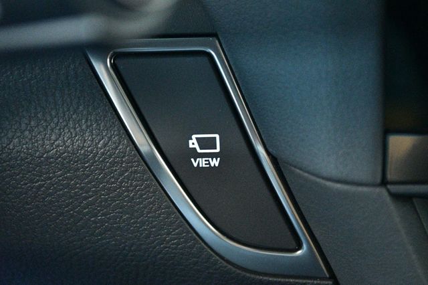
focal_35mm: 78
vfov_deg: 17.5
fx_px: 927
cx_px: 214
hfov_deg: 26.0
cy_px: 142
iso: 12800
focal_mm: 52
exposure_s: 1/10
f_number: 5.6
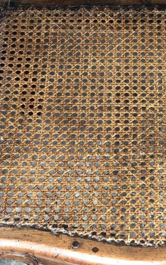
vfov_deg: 20.3
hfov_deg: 12.7
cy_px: 99
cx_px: 155
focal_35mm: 102
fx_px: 738
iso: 125
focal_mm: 6
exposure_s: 1/33
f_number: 2.4
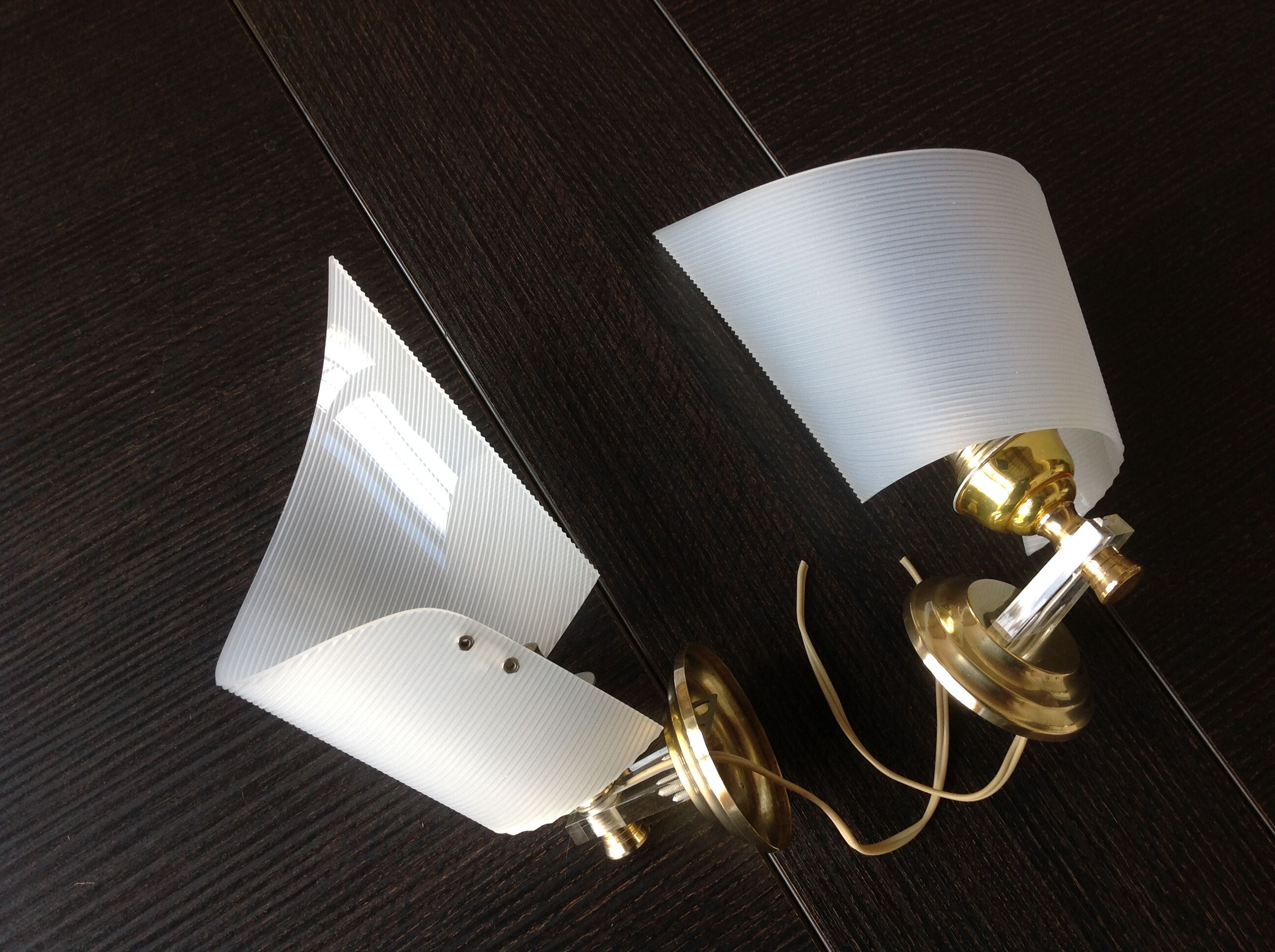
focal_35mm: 35
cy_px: 476
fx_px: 1287
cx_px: 638
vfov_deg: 40.6
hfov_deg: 52.7
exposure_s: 1/40
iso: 50
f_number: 2.4
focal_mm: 4.28
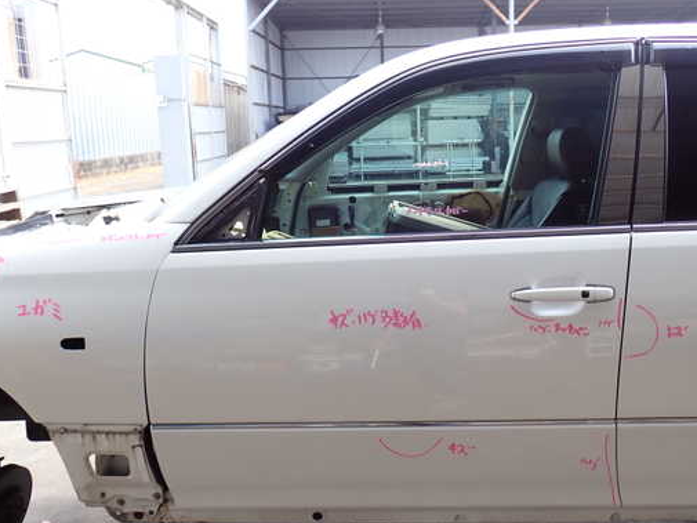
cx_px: 407
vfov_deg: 37.7
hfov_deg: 48.8
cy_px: 273
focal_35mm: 38
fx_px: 765
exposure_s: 1/125
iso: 100
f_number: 3.2
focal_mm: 5.79
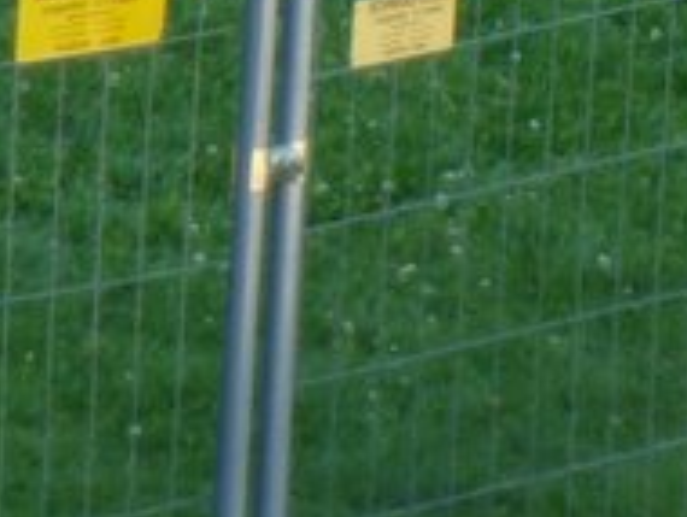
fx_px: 29807
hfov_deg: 1.3
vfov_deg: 1.0
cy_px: -665
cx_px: 636
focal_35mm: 1500
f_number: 5.7
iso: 200
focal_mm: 51
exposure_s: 1/100
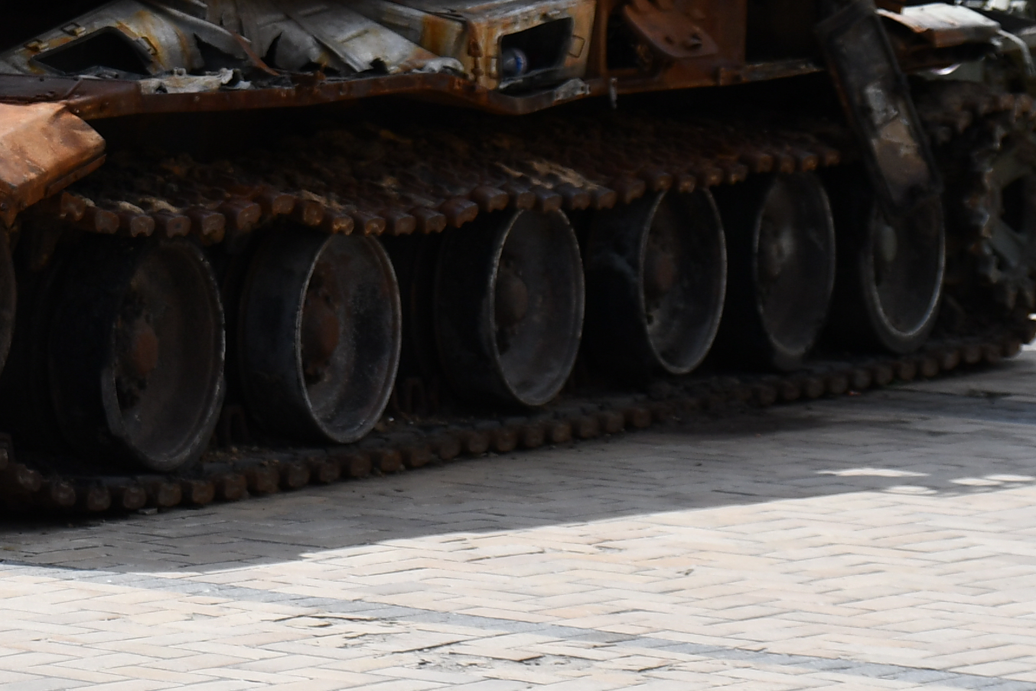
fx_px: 6303
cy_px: -100
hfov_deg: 9.3
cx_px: -131
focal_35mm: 219
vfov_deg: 6.2
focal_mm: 46
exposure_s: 1/4000
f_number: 2.8
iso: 140
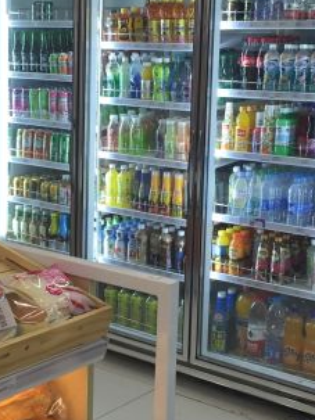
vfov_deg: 29.0
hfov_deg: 21.8
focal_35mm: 67
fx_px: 813
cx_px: 105
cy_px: 183
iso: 32
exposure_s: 1/33
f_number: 2.2
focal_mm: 4.15
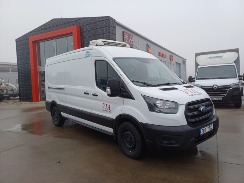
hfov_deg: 69.4
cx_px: 122
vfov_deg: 54.9
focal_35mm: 25
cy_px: 92
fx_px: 176
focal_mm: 4.65
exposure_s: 1/114
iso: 50
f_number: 1.8
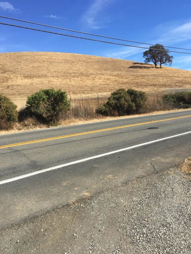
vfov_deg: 61.7
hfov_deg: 48.2
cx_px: 96
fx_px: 213
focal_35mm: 29
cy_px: 127
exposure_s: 1/1538
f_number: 2.2
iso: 25
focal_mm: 4.15
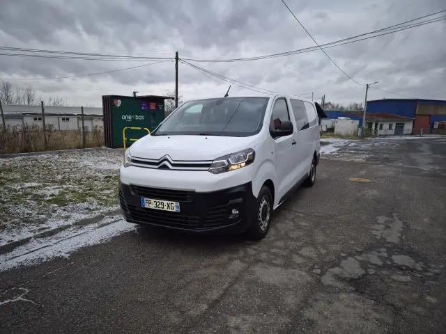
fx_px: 296
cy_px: 167
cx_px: 223
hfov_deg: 73.9
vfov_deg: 58.9
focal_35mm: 23
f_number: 1.8
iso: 25
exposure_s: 1/123
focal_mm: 5.4
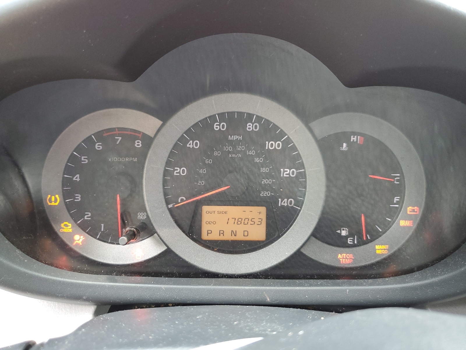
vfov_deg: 53.1
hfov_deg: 67.3
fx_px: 350
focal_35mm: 26
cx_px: 233
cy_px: 175
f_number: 1.5
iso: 116
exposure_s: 1/60.2
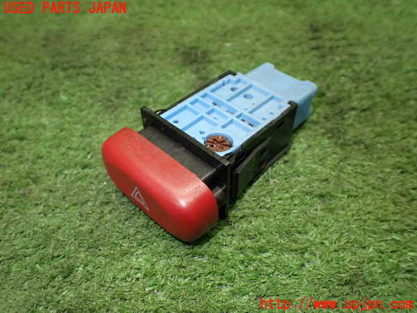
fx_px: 361
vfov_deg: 46.8
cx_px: 208
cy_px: 156
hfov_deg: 60.0
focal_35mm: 30
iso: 500
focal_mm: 5.4
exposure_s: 1/125
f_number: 2.3
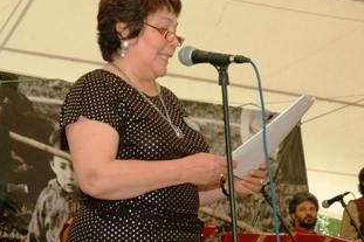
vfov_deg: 11.5
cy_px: 92
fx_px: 1200
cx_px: 158
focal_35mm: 119
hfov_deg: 17.2
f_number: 7.1
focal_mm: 55
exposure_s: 1/160
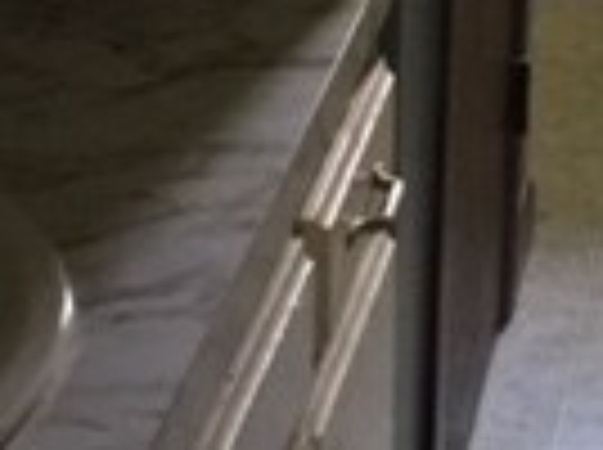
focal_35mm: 139
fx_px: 2417
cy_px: -99
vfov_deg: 10.5
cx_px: 792
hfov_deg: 13.7
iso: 320
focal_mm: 4.15
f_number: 2.2
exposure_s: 1/15
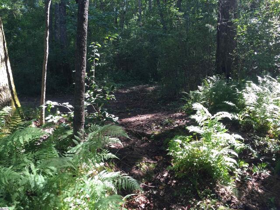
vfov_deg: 48.2
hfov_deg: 61.7
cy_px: 105
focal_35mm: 29
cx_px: 140
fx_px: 235
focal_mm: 4.15
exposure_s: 1/60
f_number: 2.2
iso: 32
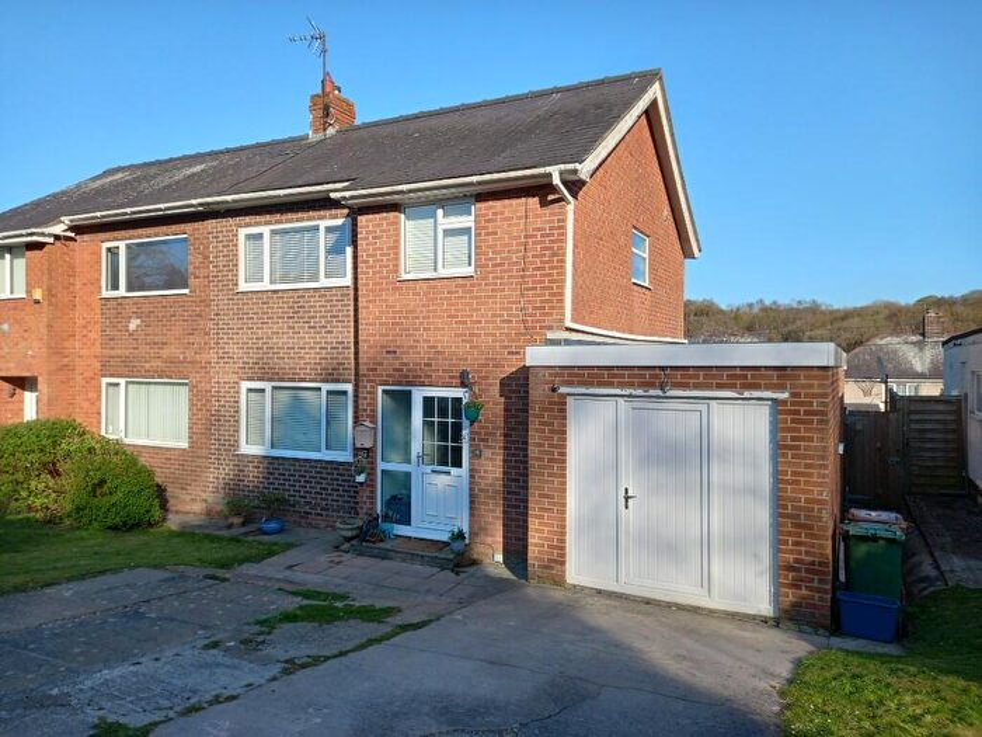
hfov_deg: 69.4
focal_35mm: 25
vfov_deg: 54.9
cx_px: 491
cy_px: 368
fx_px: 709
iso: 25
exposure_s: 1/472
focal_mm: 4.6
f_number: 2
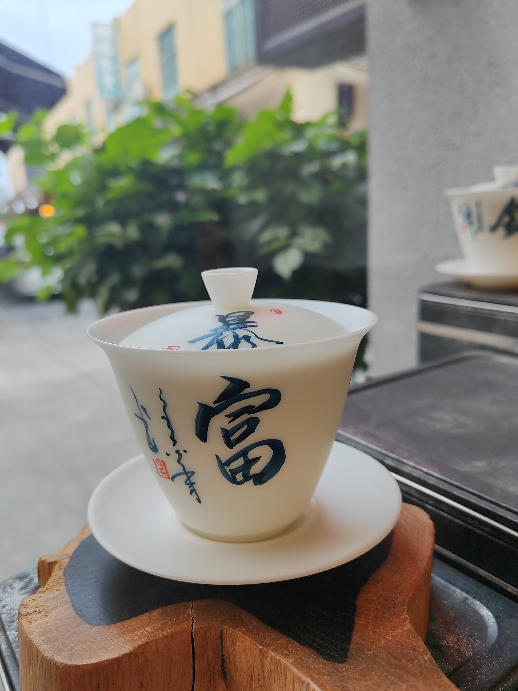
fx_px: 539
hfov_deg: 51.4
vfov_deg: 65.3
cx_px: 259
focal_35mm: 27
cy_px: 346
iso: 64
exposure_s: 1/100
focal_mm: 5.52
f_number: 1.9
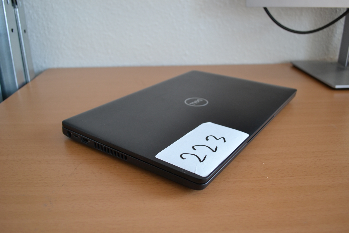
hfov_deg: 61.9
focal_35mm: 30
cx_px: 174
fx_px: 291
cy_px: 116
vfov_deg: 43.6
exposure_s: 1/80
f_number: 4.5
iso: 400
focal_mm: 20
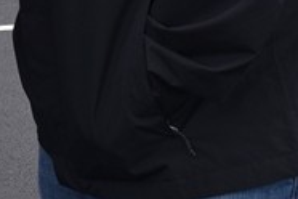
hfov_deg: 10.5
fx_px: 1405
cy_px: -240
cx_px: -397
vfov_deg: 7.6
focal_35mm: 170
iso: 200
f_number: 8
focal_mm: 21
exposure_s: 1/250
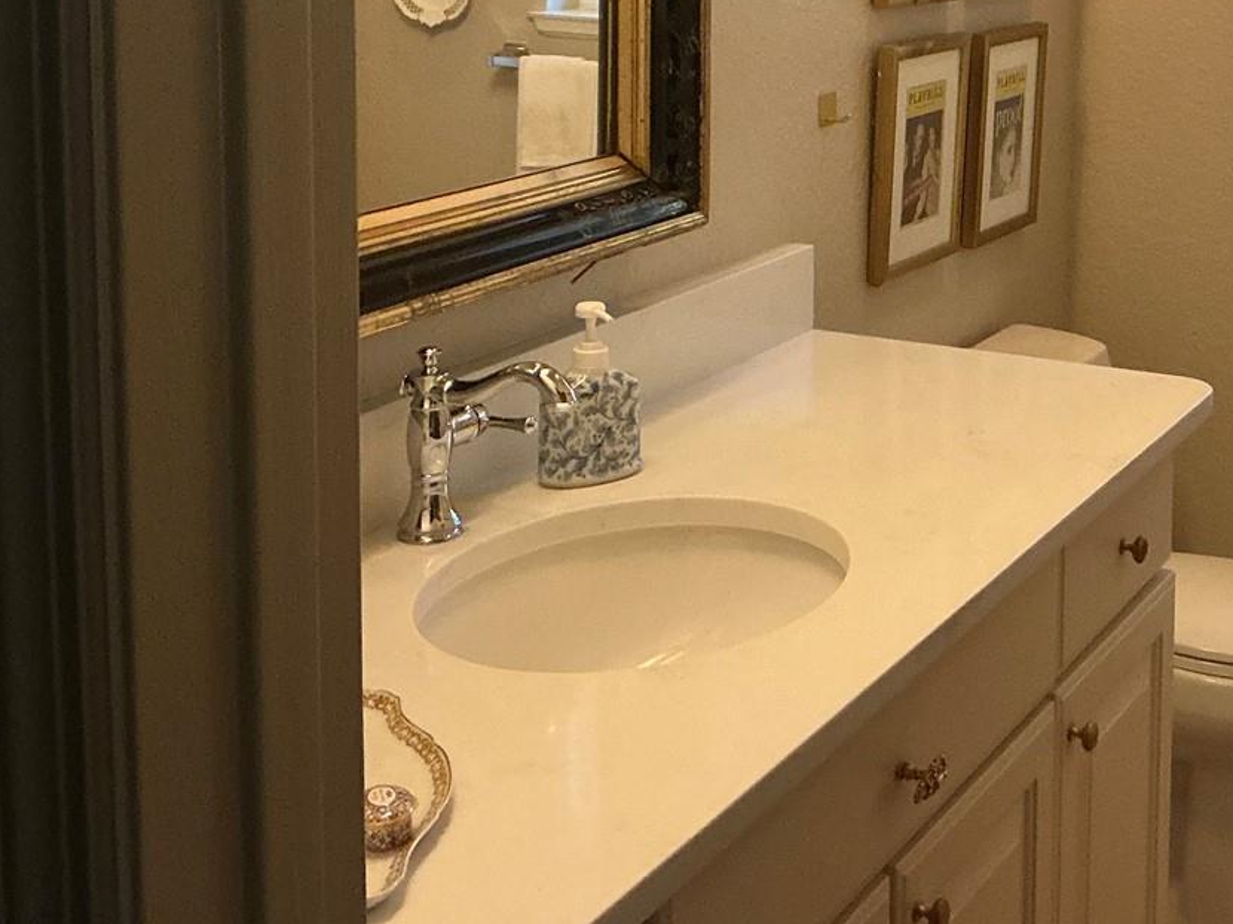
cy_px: 68
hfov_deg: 34.5
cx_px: 977
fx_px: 1923
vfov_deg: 26.0
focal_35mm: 54
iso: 200
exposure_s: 1/60
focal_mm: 3
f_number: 1.8
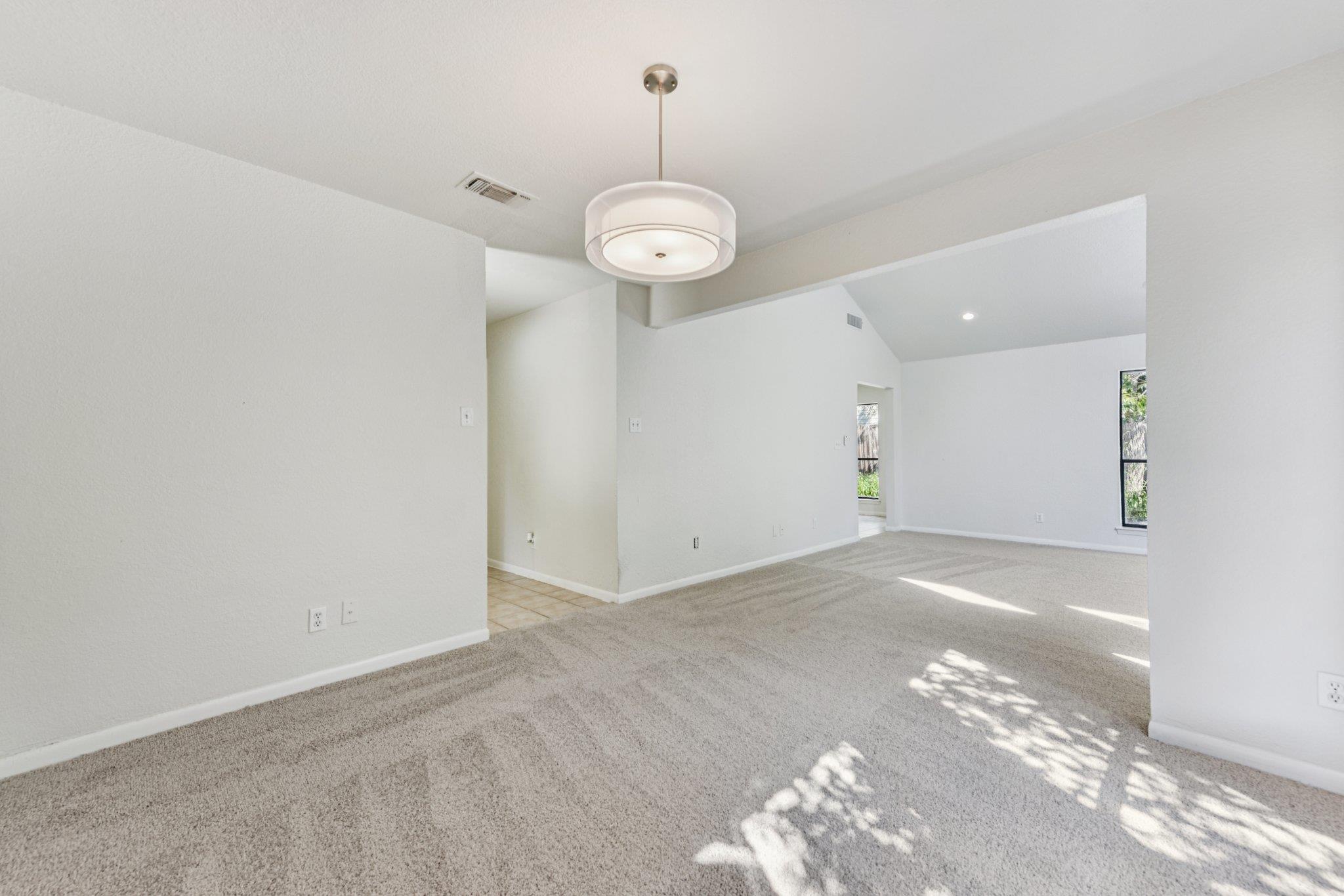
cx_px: 672
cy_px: 448
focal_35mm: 14
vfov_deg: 81.2
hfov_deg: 104.2
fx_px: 523
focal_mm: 14
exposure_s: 1/10
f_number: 8
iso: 100
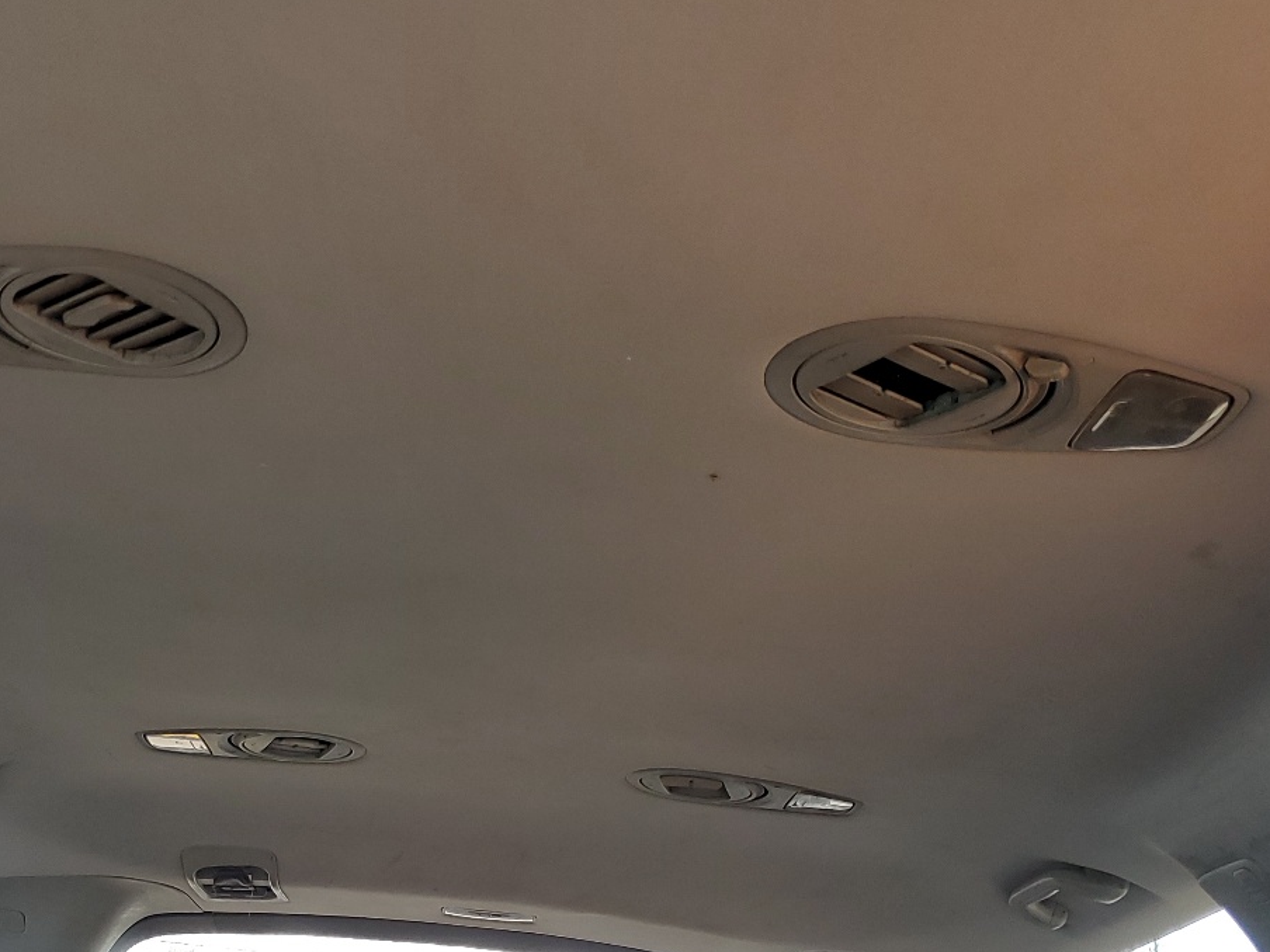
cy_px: 778
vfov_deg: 30.7
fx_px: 1688
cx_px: 458
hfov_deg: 40.9
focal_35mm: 46
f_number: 1.5
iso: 56
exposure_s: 1/120
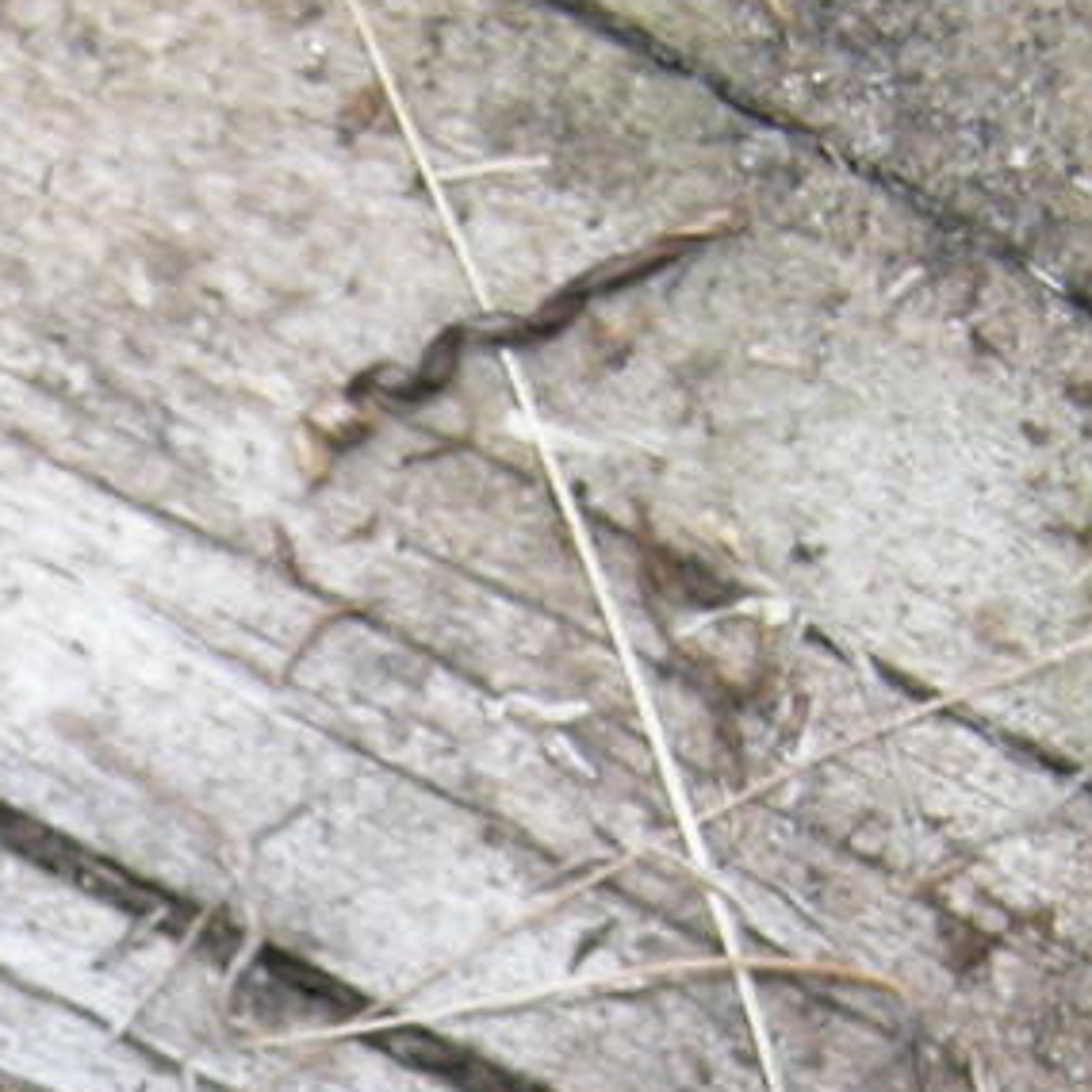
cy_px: 1870
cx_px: -728
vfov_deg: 5.2
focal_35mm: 336
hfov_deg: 5.2
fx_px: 11992
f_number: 4.4
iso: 100
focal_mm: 21
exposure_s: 1/253
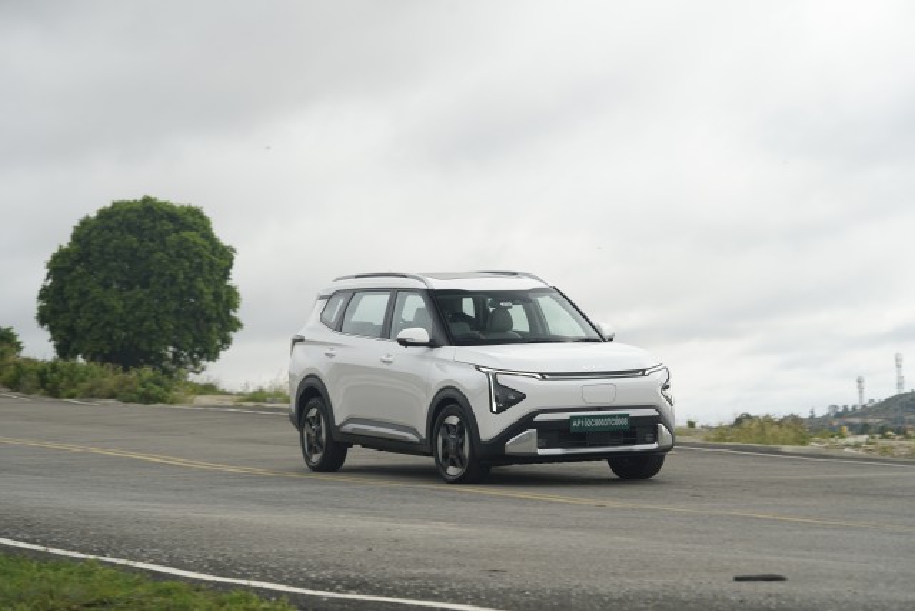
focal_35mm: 109
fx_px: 2771
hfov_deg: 18.8
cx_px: 458
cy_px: 306
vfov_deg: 12.6
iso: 100
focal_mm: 109
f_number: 5.6
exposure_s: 1/160
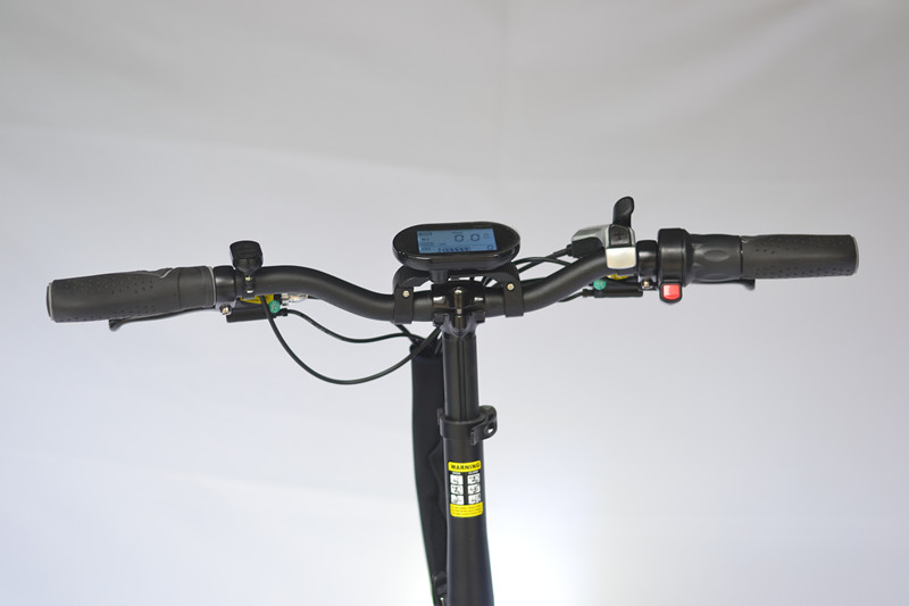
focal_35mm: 75
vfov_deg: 18.2
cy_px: 303
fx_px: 1893
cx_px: 454
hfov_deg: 27.0
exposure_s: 1/100
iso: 200
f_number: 2
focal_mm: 50
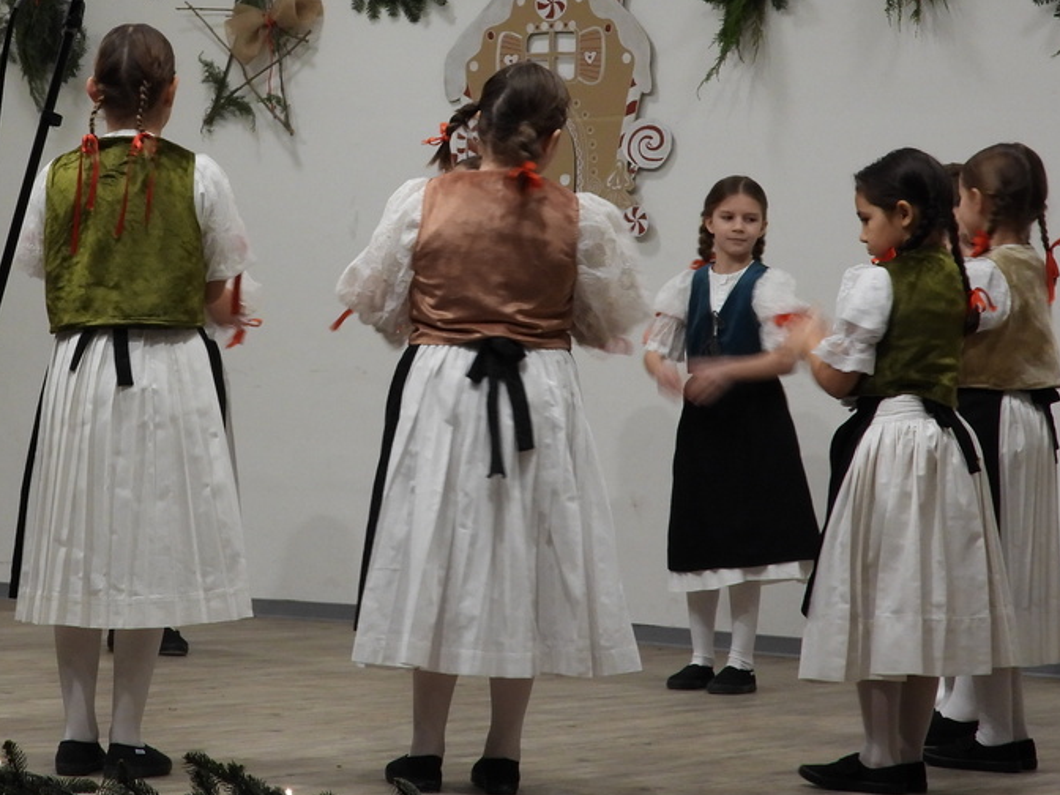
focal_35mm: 125
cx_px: 232
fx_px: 3828
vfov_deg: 11.8
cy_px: 186
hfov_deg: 15.7
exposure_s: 1/30
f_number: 3.5
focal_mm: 12.6
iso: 250
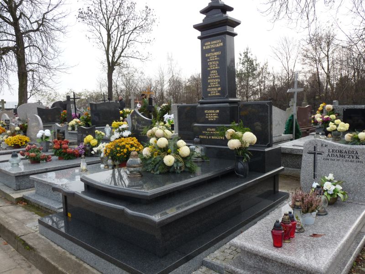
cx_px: 182
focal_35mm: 28
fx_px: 295
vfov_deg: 49.7
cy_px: 137
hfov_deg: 63.4
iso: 100
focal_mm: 4.9
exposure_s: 1/100
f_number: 4
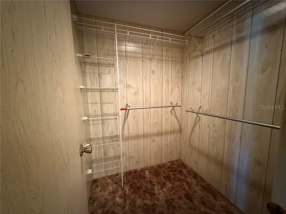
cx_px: 143
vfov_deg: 85.7
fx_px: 116
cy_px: 107
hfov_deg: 102.1
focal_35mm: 14
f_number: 2.2
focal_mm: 2.22
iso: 1250
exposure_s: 1/40
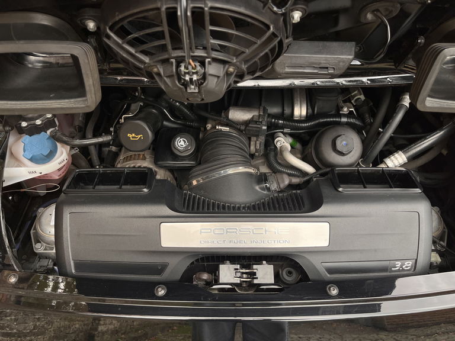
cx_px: 228
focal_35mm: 26
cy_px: 170
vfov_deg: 53.1
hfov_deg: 67.3
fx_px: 342
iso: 40
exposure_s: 1/229
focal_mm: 5.1
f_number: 1.6
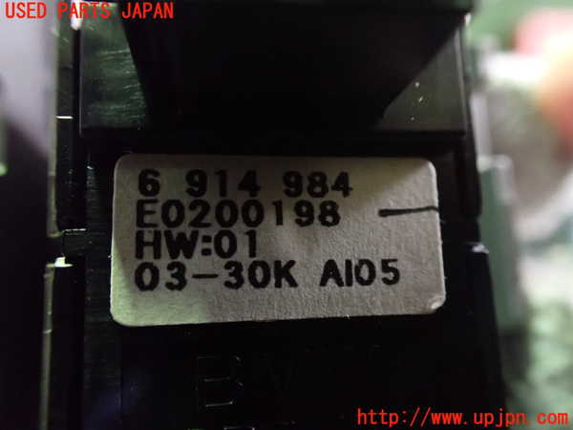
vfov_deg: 46.8
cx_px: 286
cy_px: 215
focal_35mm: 30
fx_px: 497
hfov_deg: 60.0
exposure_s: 1/30
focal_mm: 5.4
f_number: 2.3
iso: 1250
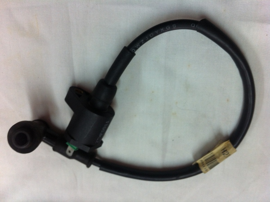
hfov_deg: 52.7
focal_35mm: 35
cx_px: 135
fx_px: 273
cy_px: 101
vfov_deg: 40.6
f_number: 2.8
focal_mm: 3.85
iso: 100
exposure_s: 1/15
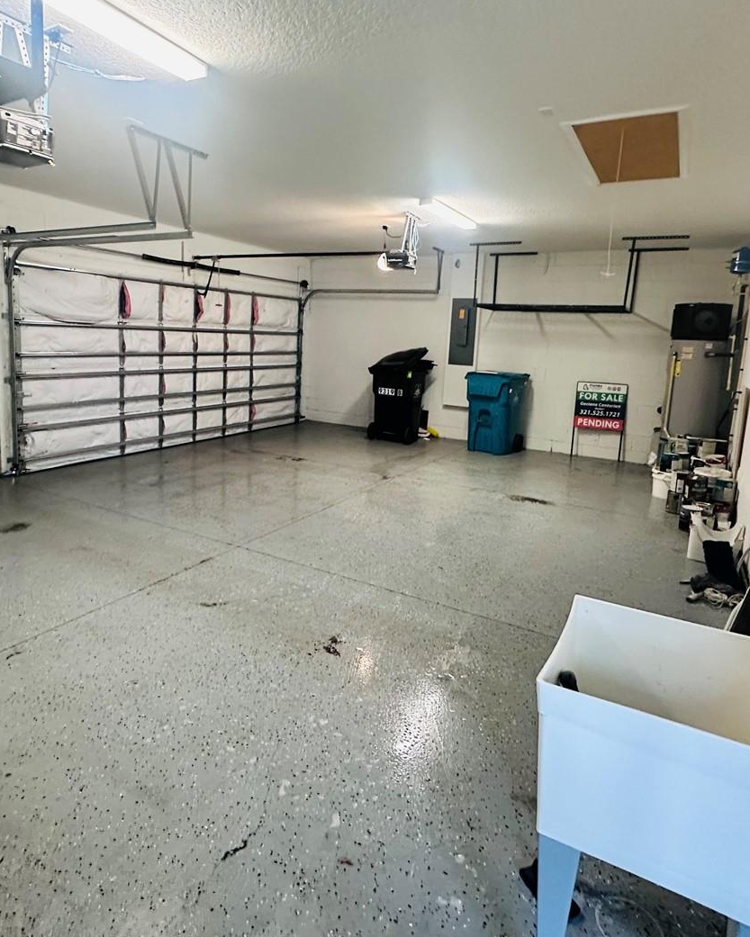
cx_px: 343
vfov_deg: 77.4
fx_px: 583
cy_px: 419
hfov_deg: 65.4
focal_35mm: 21
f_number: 2.2
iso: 500
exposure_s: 1/60
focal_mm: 2.22
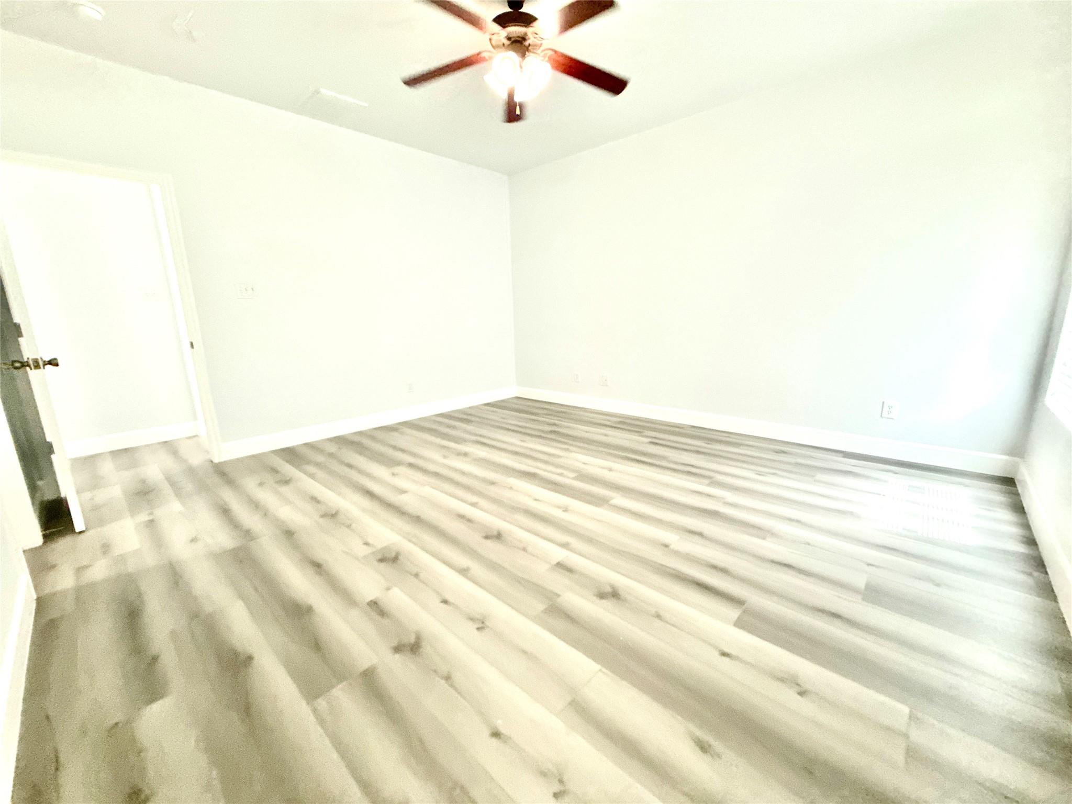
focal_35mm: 14
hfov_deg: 102.1
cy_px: 402
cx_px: 536
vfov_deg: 85.7
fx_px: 434
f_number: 2.2
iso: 320
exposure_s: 1/120
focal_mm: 2.22
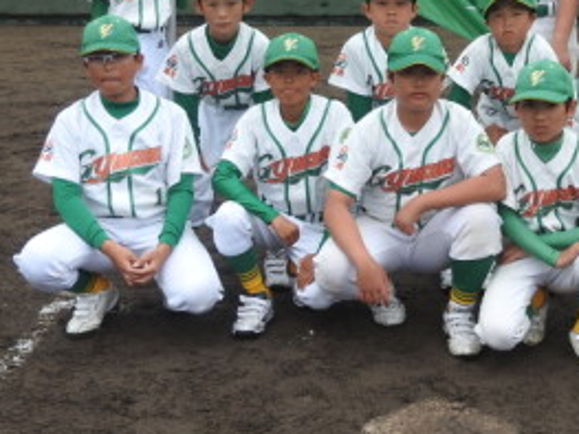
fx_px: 1337
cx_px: 515
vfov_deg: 18.2
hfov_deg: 23.8
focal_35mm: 80
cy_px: 79
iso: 100
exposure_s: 1/250
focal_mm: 6.3
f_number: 3.8
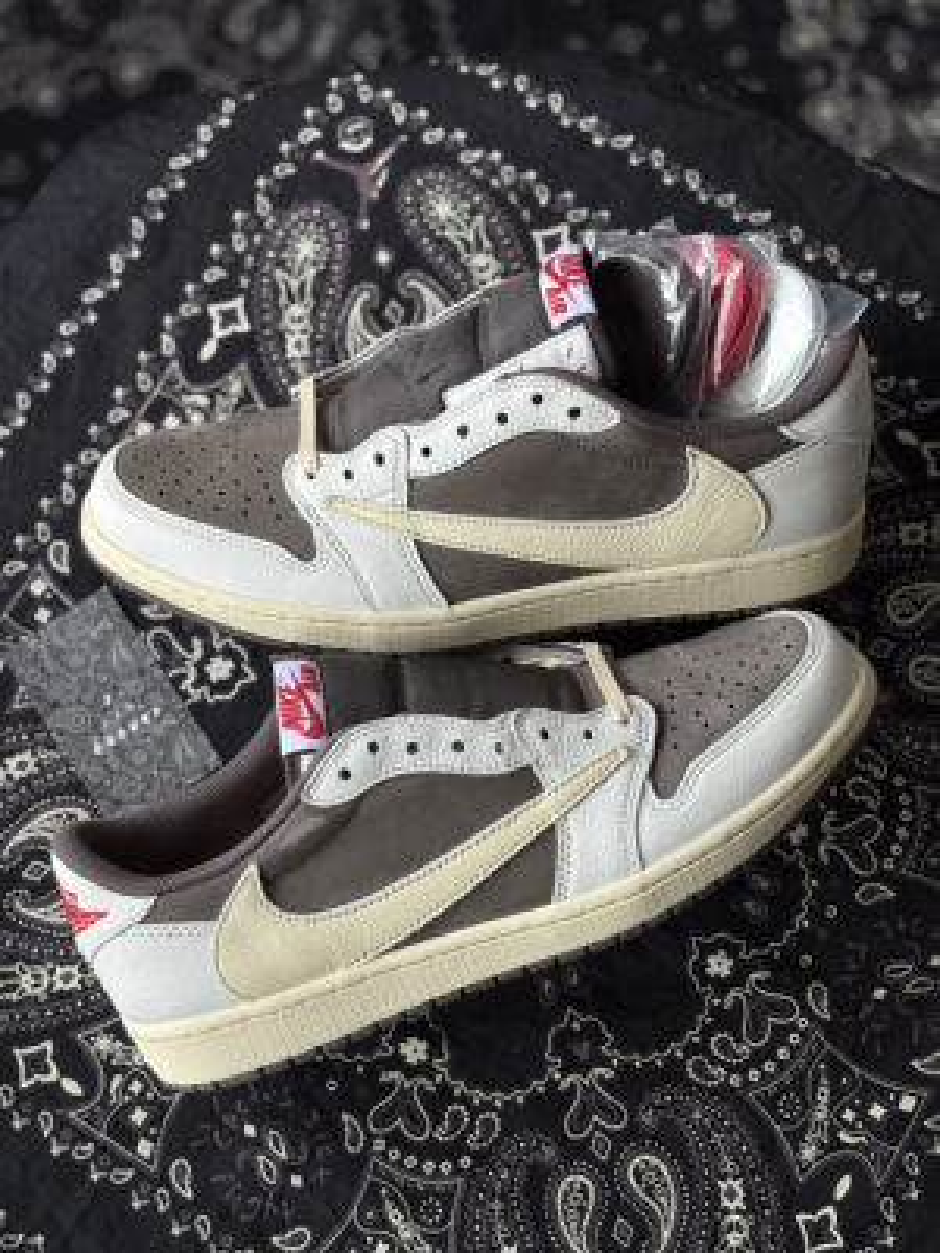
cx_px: 470
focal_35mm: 52
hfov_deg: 28.0
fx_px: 1883
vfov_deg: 36.8
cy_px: 626
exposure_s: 1/206
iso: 32
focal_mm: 5.96
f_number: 1.6
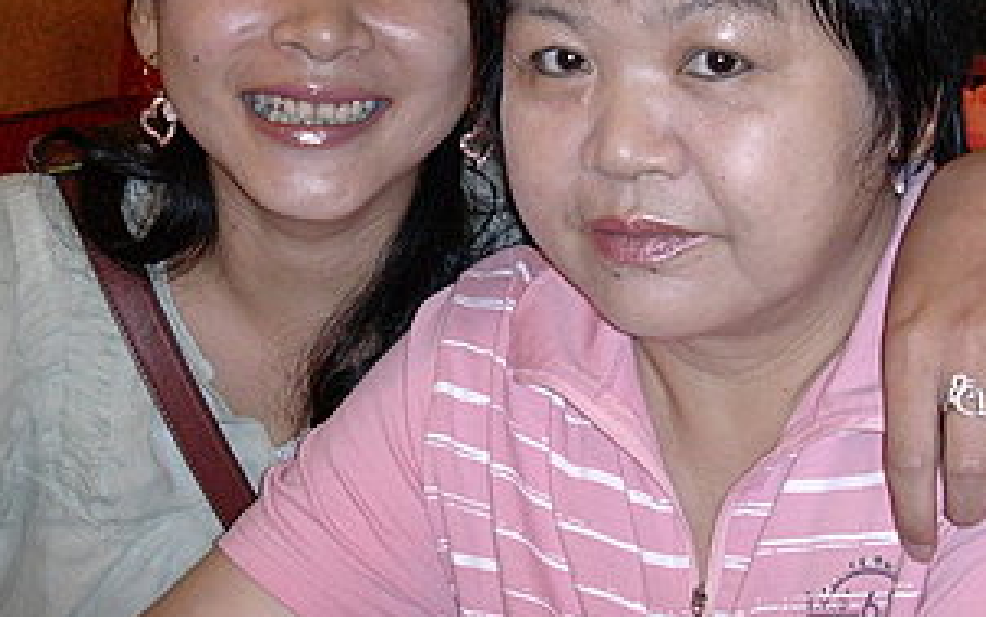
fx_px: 2124
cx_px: 549
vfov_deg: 16.5
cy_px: 191
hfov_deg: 26.1
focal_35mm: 79
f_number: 2.9
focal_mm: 6.7
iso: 70
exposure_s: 1/64
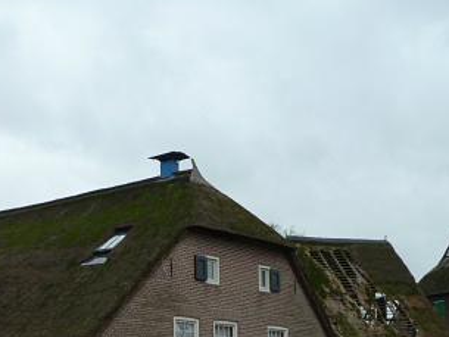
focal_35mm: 63
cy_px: 341
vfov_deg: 22.4
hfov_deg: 29.9
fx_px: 817
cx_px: 79
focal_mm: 5
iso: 80
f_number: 3.4
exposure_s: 1/40
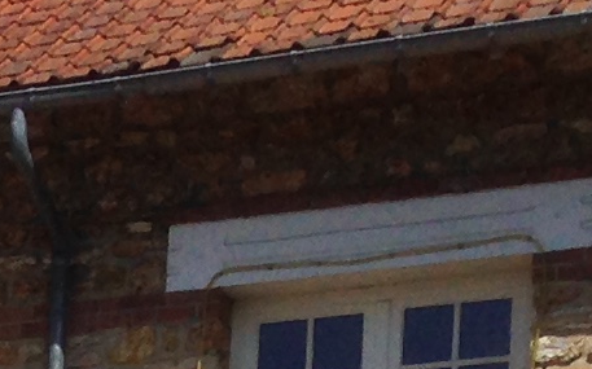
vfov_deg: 4.7
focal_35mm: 250
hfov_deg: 8.0
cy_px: 1546
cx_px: -631
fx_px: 4031
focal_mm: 4.12
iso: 50
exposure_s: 1/2857
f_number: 2.4
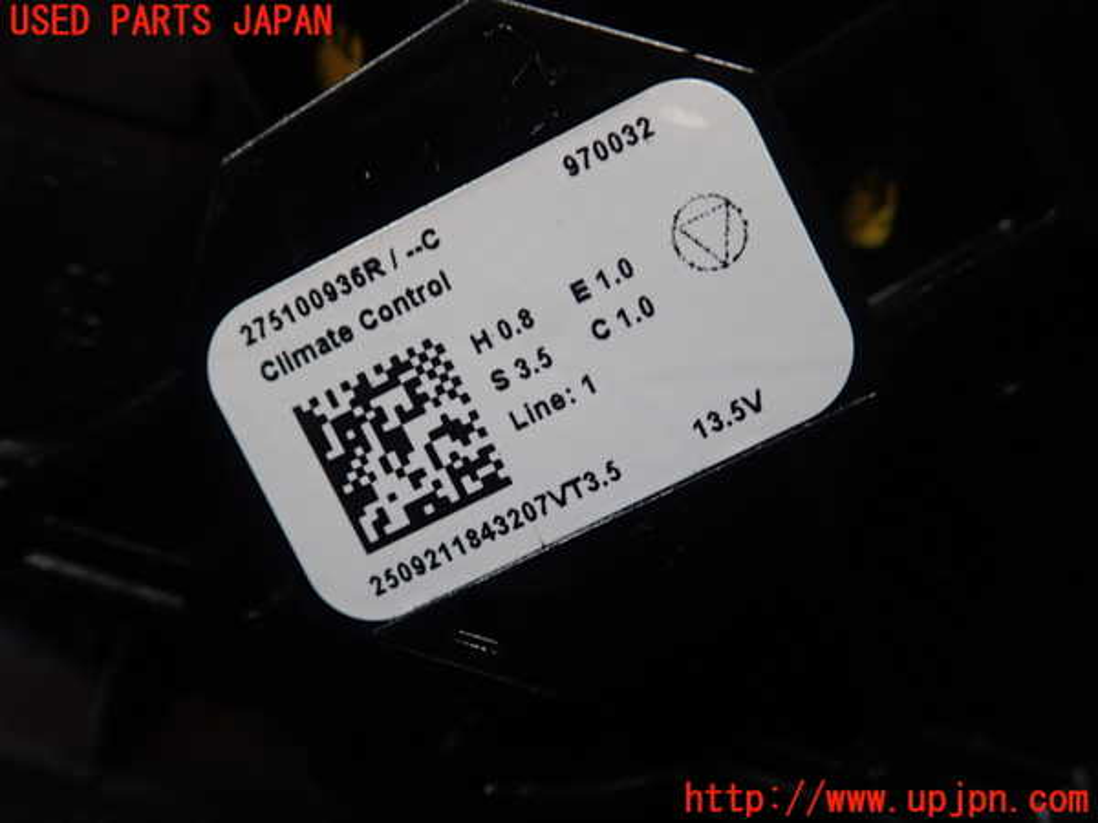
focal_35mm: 30
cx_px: 549
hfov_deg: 60.0
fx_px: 952
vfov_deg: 46.8
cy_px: 412
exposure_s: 1/125
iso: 250
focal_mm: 5.5
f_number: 2.3
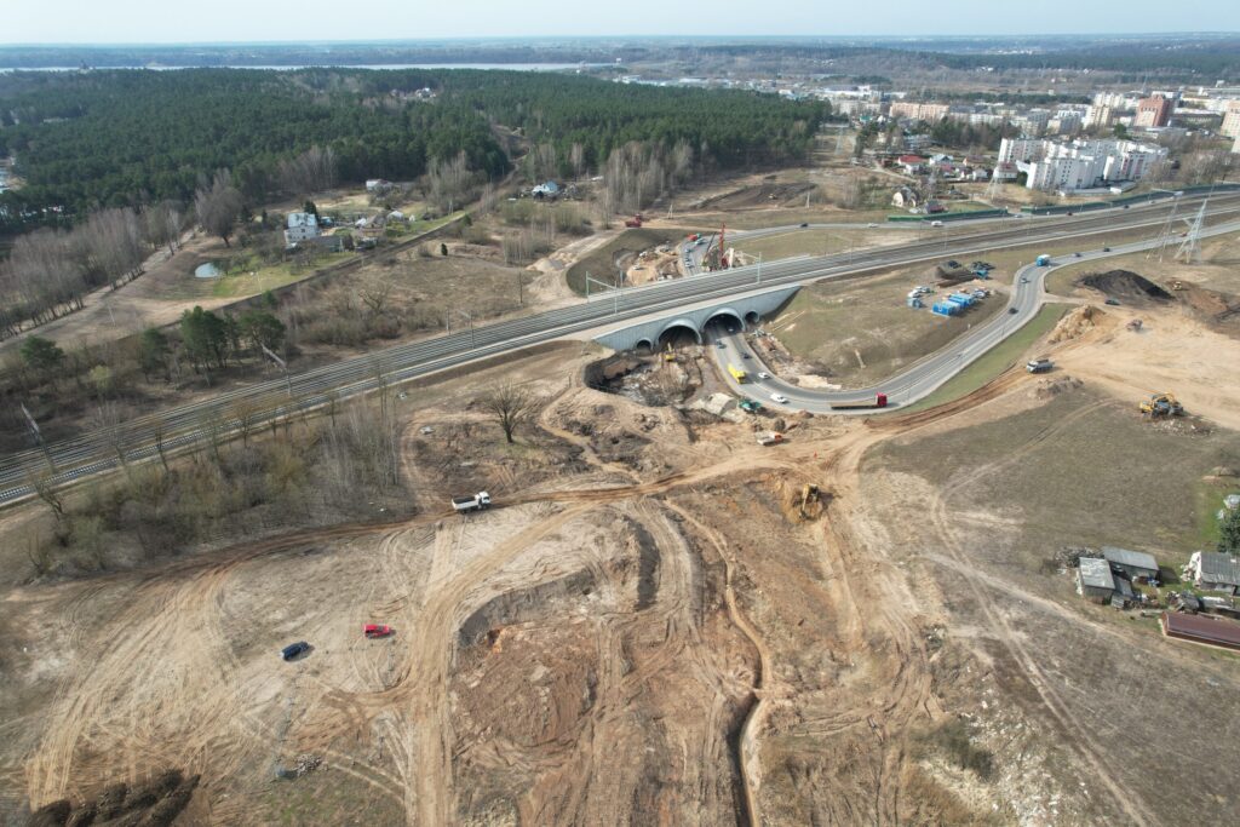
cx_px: 620
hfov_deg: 78.6
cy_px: 414
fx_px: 758
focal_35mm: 22
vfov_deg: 57.2
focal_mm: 8.38
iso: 100
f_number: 2.8
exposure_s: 1/1000
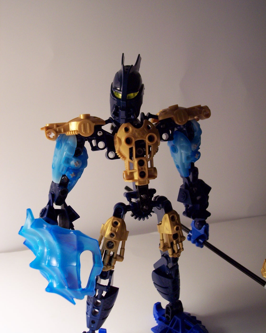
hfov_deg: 36.5
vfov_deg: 44.8
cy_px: 170
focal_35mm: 41
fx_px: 404
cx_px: 134
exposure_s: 1/20
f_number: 3.4
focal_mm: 8
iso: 200
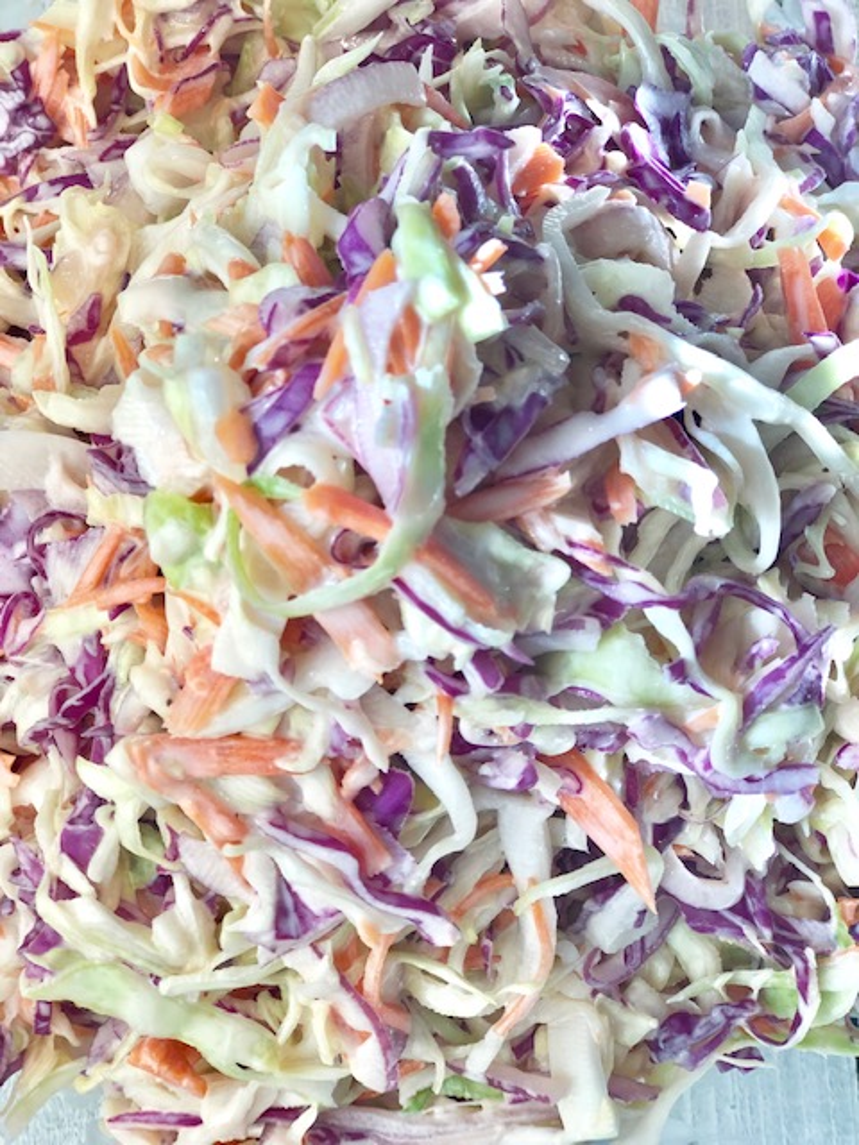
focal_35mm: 57
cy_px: 572
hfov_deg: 25.7
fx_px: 1886
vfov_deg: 33.8
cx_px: 430
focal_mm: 6.6
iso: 20
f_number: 2.8
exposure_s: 1/40
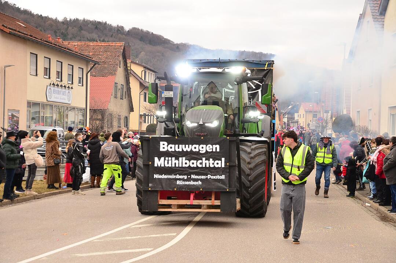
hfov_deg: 24.7
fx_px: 906
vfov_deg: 16.5
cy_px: 132
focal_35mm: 82
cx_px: 198
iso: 400
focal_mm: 55
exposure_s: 1/400
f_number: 5.6
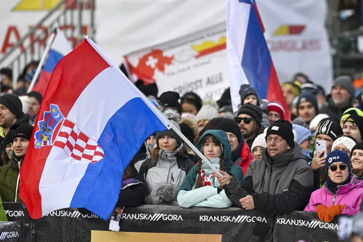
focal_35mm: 300
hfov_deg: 6.9
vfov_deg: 4.6
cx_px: 182
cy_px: 121
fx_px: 3025
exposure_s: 1/1600
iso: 200
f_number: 2.8
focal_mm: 300
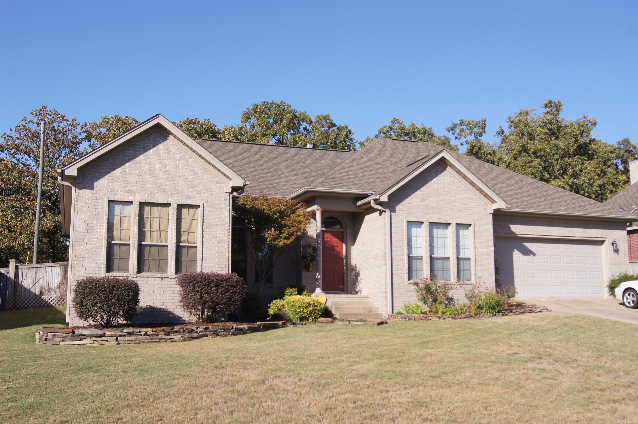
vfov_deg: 36.8
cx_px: 319
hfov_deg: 53.2
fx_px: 637
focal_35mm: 36
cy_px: 212
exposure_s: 1/250
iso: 100
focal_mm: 24
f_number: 8
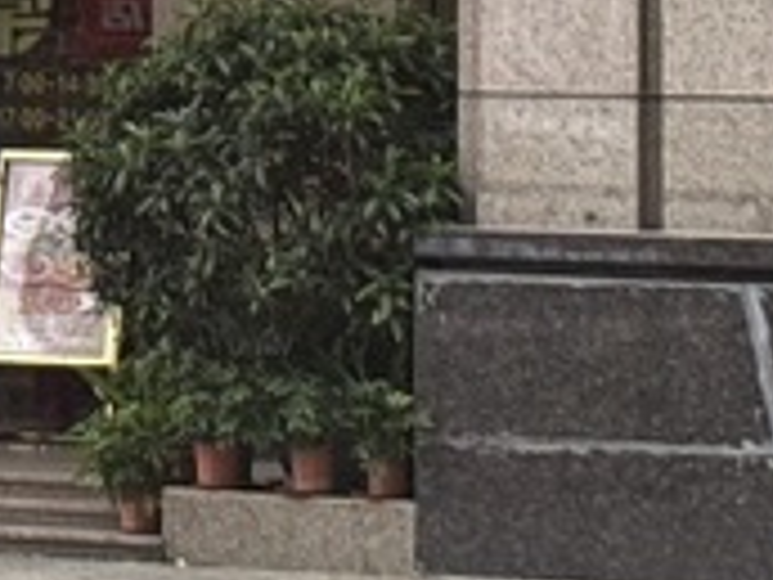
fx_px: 6387
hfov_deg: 6.7
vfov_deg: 5.1
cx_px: -813
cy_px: -405
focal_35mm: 286
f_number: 1.78
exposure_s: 1/276
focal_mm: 6.76
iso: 64
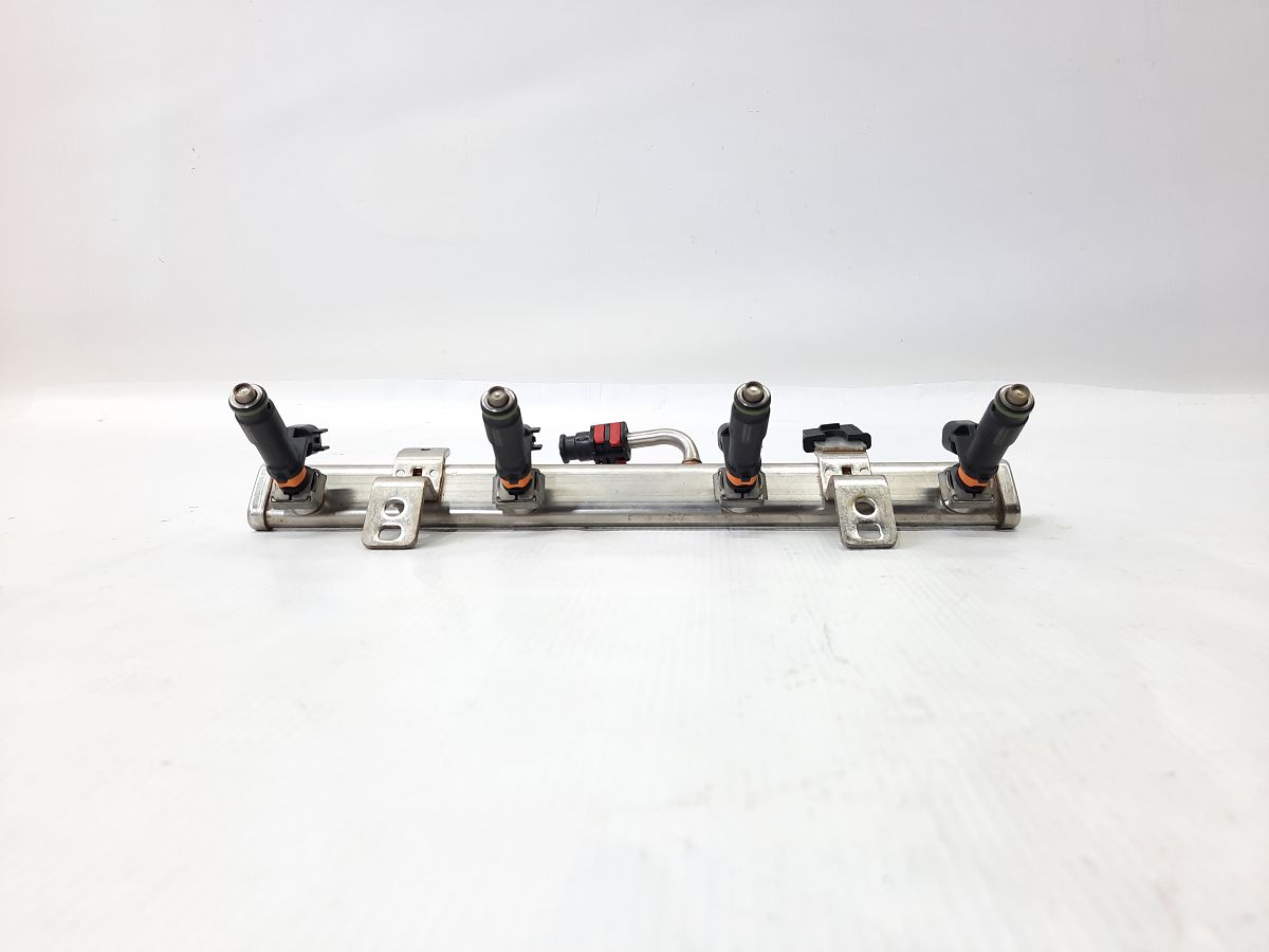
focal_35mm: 25
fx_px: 916
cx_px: 634
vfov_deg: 54.9
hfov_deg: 69.4
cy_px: 476
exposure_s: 1/50
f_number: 2
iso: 50
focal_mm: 4.6
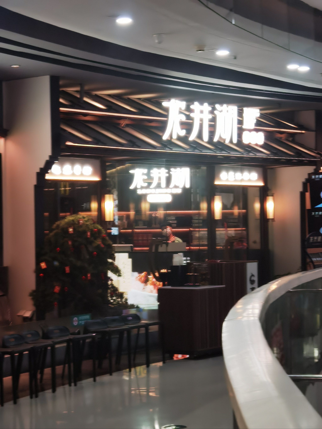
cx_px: 161
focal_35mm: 87
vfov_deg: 22.5
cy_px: 214
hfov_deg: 17.0
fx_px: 1079
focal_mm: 6.71
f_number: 1.9
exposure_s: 1/79.4
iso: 50
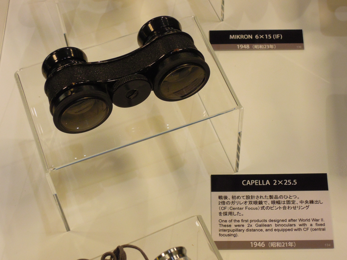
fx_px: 772
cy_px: 130
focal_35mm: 77
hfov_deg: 25.3
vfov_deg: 19.1
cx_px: 174
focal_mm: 13.8
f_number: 4.7
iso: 400
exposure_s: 1/20
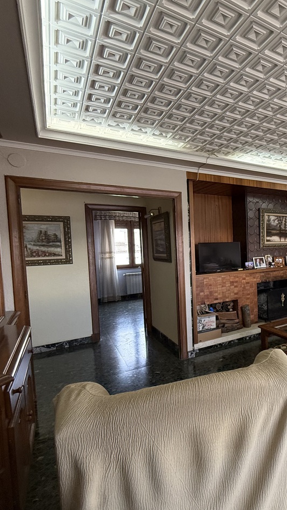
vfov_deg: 83.8
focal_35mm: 21
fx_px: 284
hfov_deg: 48.3
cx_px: 256
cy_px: 261
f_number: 2.2
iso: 320
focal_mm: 2.22
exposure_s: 1/100
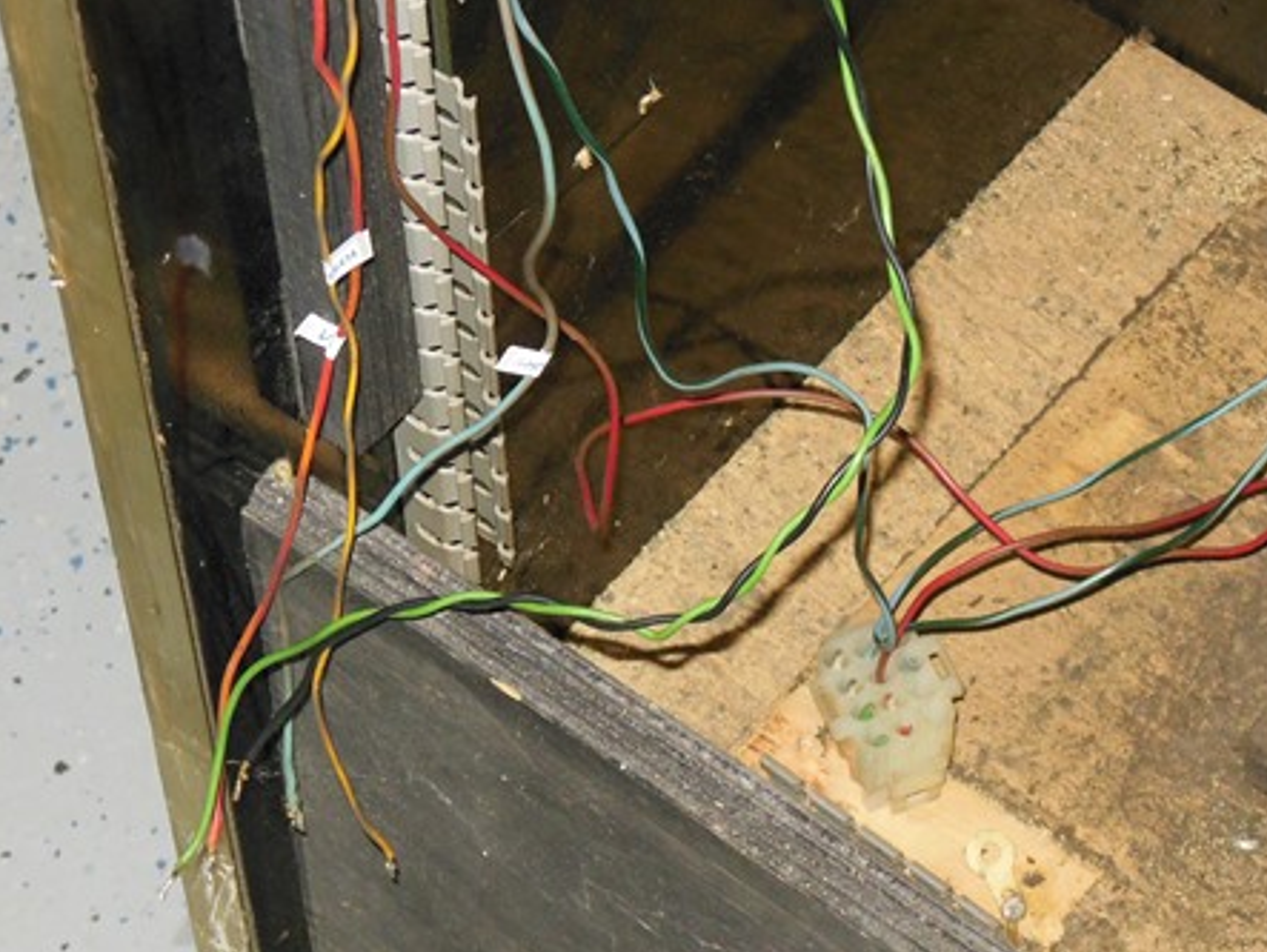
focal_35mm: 99
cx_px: 635
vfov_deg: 15.0
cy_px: 477
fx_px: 3627
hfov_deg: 19.8
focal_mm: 17.5
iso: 500
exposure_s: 1/60
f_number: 4.7
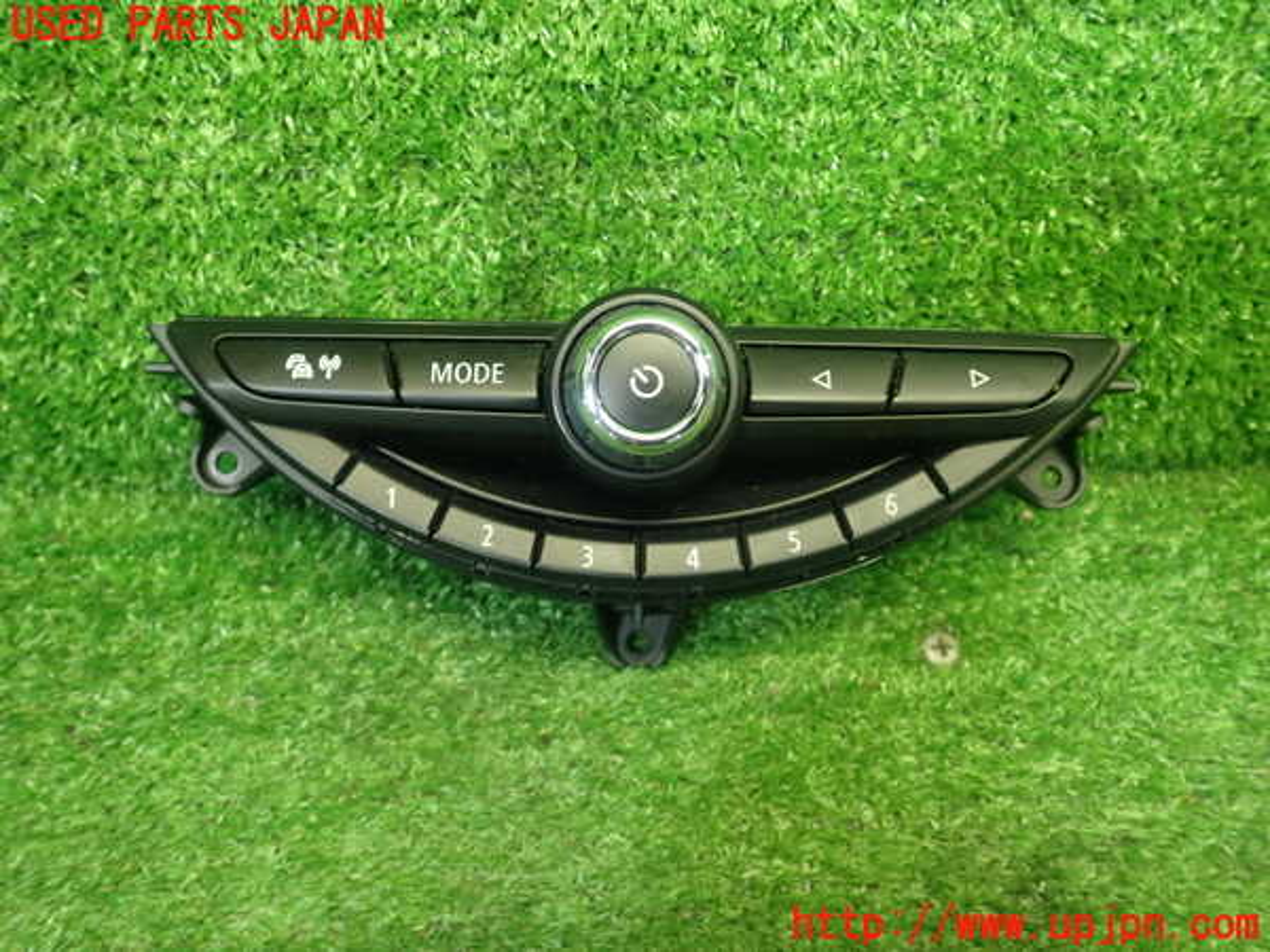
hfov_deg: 60.0
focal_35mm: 30
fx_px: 1101
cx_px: 635
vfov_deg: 46.8
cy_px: 476
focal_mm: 5.4
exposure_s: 1/30
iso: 250
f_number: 2.3
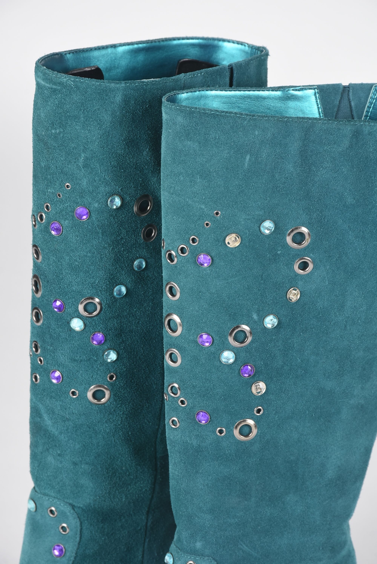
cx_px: 188
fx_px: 2728
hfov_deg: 7.9
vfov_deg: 11.8
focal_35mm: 174
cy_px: 282
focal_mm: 116
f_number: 11
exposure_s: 1/125
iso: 200
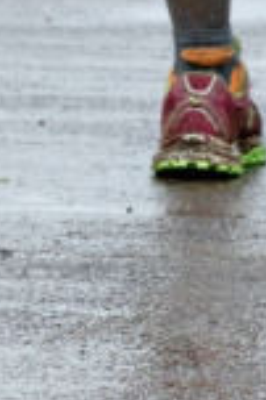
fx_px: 13118
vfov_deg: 1.7
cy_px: 713
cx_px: 249
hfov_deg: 1.2
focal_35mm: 1181
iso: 250
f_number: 8
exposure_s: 1/250
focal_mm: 200
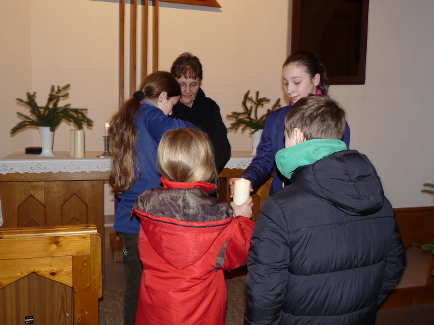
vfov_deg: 42.9
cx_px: 217
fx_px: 414
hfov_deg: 55.4
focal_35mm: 33
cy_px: 162
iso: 100
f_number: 2.8
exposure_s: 1/30
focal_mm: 4.8
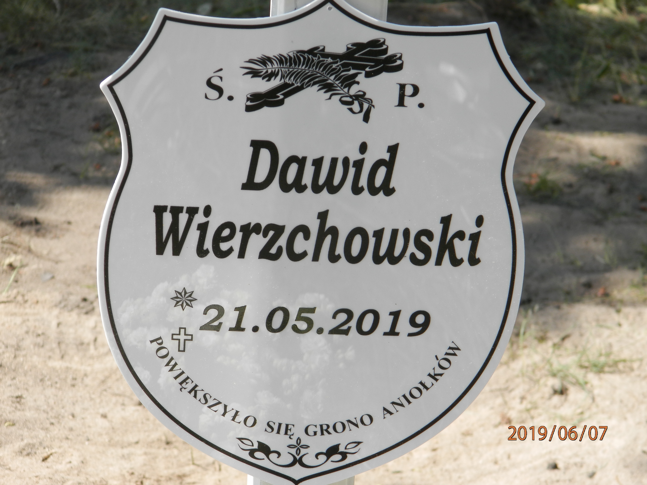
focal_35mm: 153
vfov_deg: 9.7
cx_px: 324
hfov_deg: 12.9
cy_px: 242
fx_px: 2860
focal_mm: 27.4
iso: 80
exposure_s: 1/200
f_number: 4.9
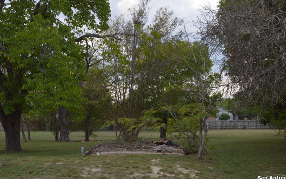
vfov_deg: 25.7
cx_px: 167
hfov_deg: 40.2
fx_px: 390
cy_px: 61
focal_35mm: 50
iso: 100
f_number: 5.6
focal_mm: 26
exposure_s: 1/200
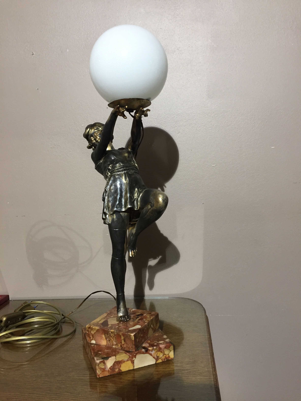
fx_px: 336
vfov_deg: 61.7
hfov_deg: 48.2
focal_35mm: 29
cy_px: 200
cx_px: 150
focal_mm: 4.15
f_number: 2.2
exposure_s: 1/33
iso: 160
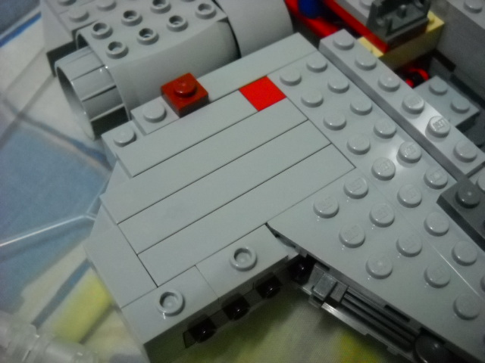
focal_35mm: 41
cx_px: 242
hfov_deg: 45.8
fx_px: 574
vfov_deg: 35.1
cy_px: 182
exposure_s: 1/15
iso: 800
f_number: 3.1
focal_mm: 6.72
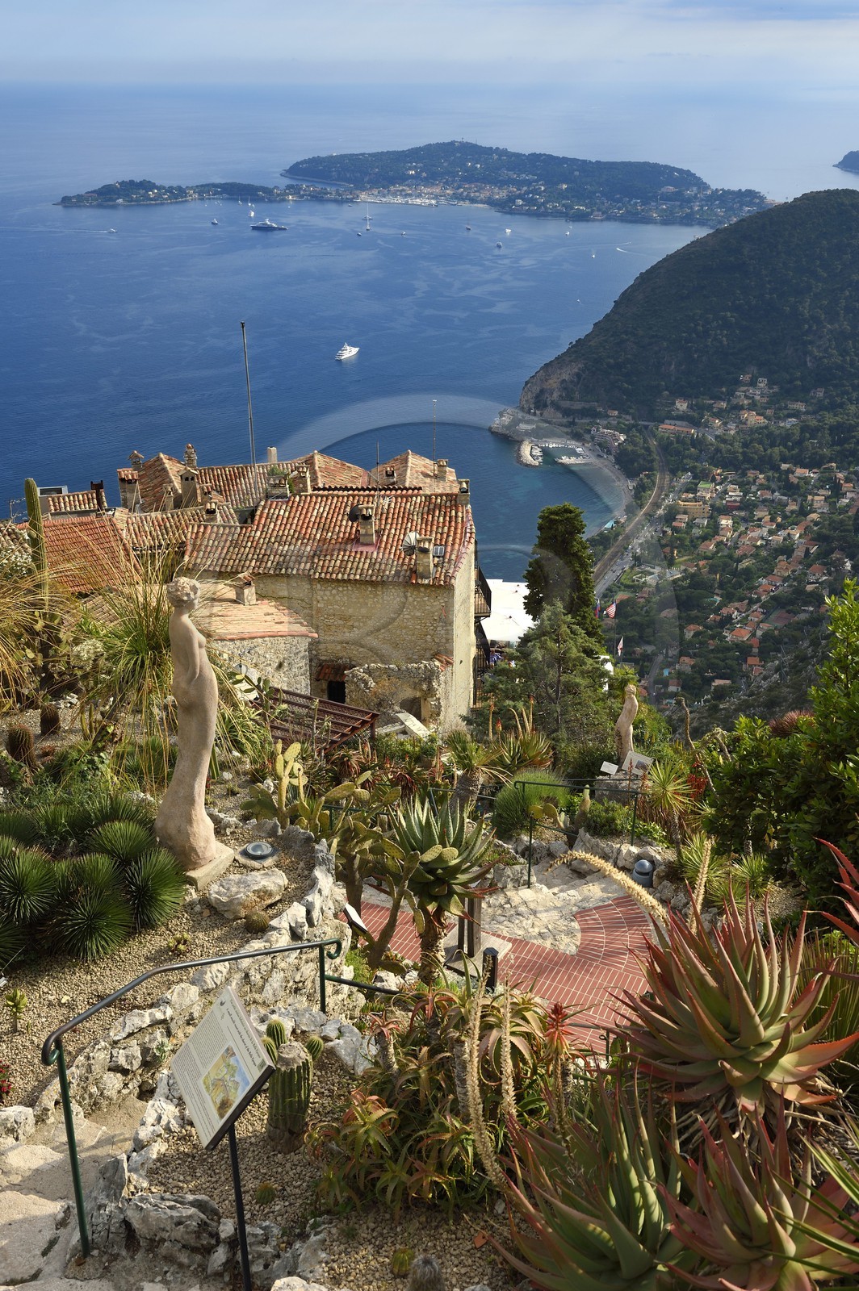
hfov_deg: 37.8
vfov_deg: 54.5
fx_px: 1255
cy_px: 646
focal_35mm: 35
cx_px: 430
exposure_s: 1/200
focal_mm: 35
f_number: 11
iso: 200
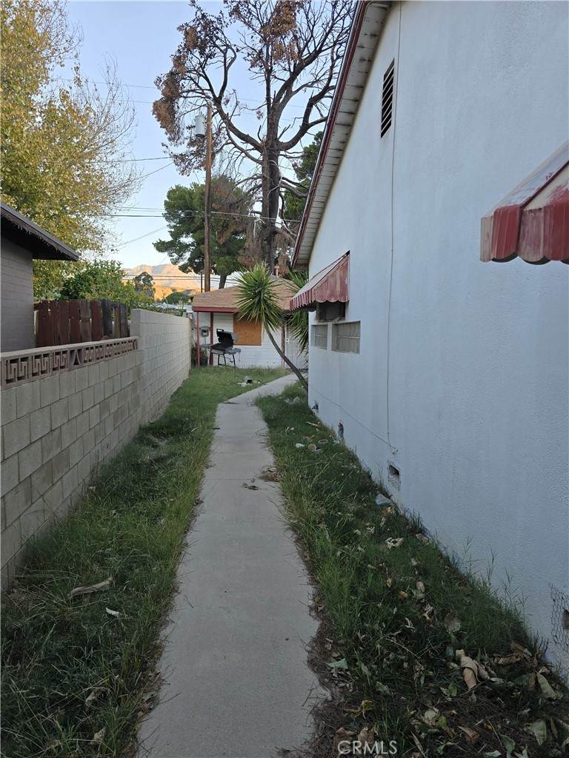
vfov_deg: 73.9
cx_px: 284
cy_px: 379
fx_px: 504
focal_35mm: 23
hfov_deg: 58.9
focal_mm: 6.3
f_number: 1.7
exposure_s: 1/180
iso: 32
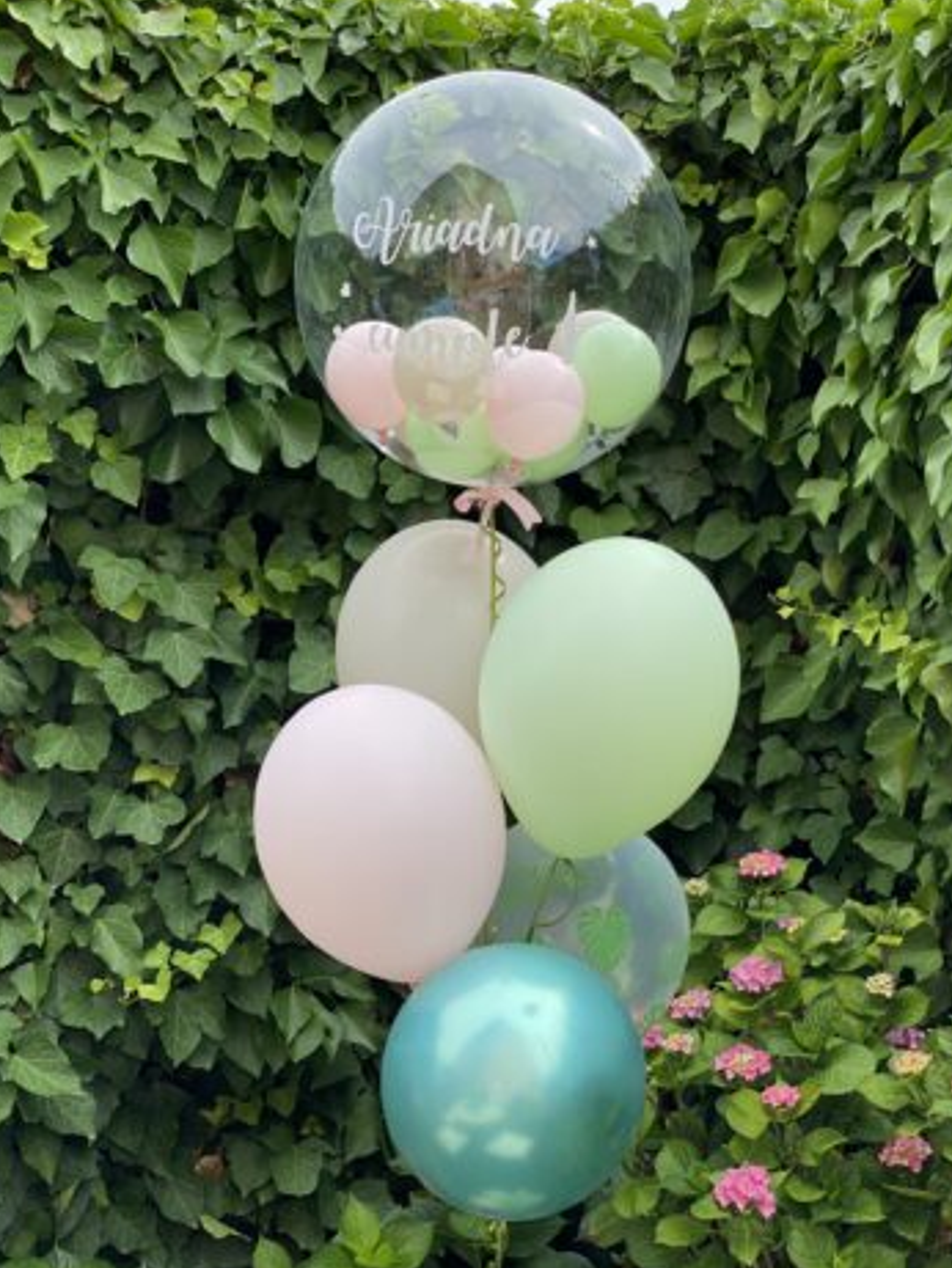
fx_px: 2089
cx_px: 505
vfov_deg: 33.8
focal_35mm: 57
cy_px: 653
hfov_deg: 25.7
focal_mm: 6
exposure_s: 1/452
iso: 20
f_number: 2
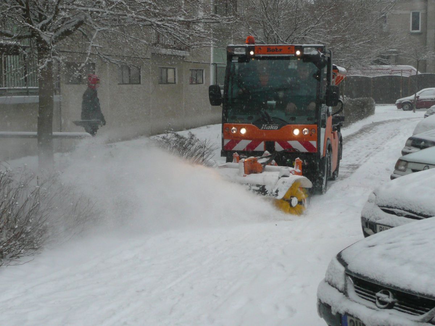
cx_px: 218
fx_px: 930
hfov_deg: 26.3
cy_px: 163
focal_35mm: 74
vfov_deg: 19.9
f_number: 4.5
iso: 200
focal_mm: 10.2
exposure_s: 1/250
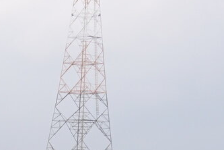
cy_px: 297
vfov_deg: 8.0
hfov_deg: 11.9
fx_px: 1020
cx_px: -126
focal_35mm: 164
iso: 100
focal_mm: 26
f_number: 9
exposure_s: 1/80
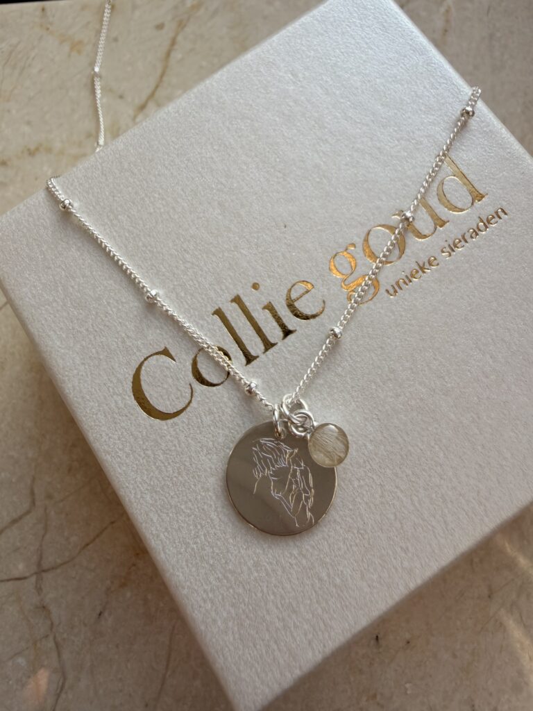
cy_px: 356
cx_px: 266
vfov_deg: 71.6
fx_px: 493
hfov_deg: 56.8
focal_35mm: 24
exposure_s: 1/493
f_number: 2.2
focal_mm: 2.22
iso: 50
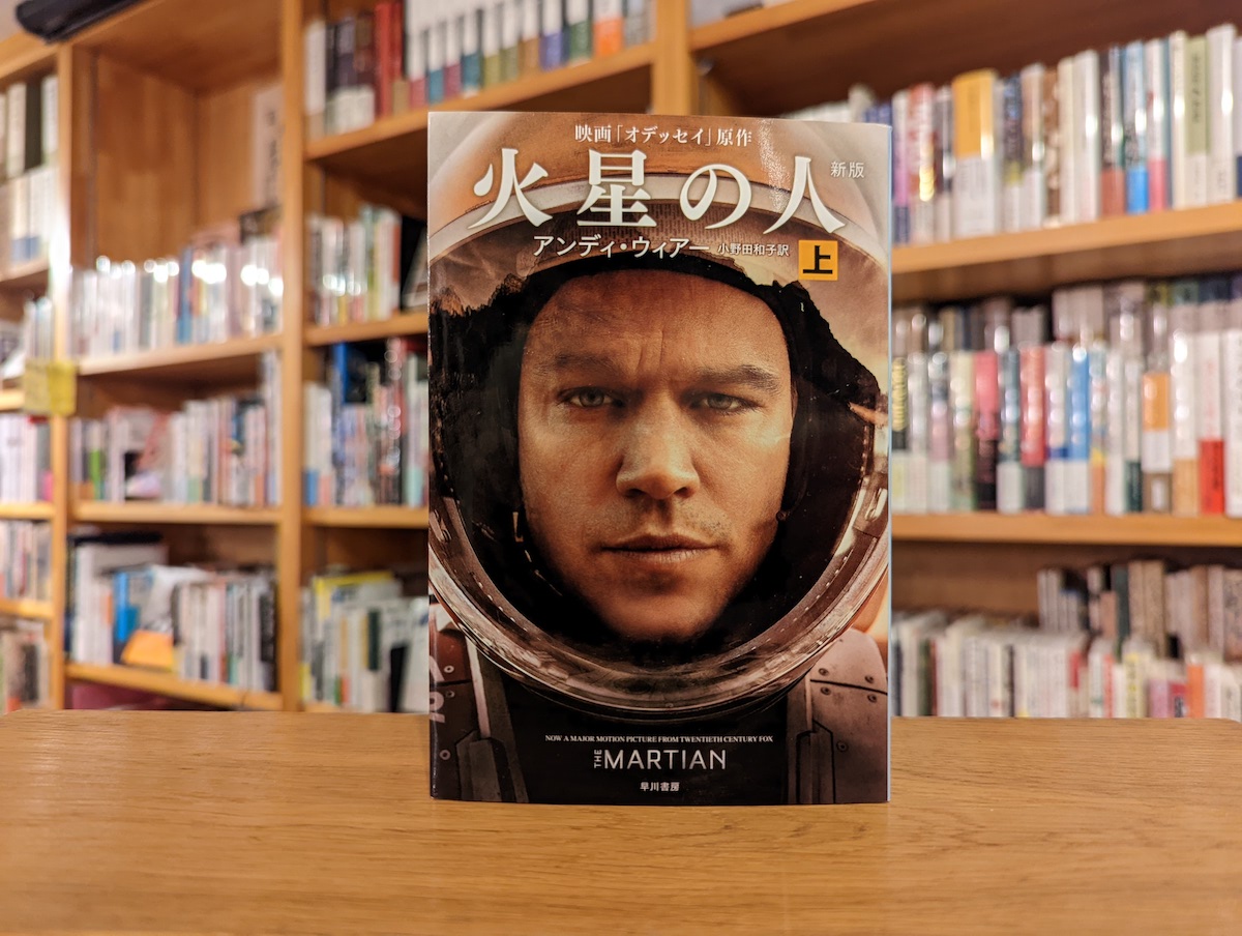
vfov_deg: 57.0
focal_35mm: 24
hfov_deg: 71.5
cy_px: 468
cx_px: 621
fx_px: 862
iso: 349
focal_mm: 6.81
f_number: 1.85
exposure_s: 1/24
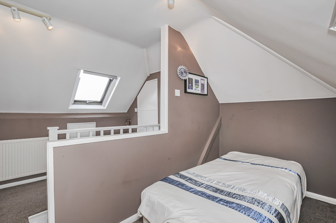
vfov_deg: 77.2
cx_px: 168
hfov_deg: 100.5
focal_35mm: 15
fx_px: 140
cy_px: 112
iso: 320
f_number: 14
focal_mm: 10
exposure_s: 1/10
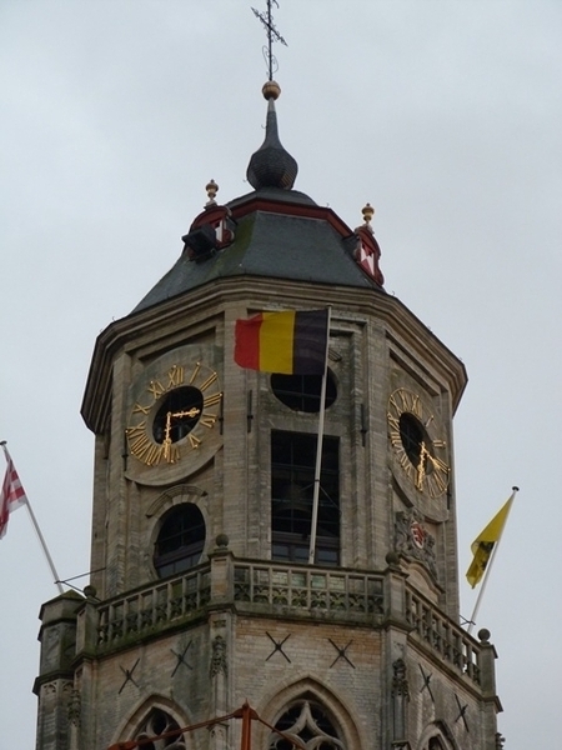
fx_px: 3052
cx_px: 281
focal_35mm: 141
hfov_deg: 10.5
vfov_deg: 14.0
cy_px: 375
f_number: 3.6
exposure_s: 1/80
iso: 250
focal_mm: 25.4
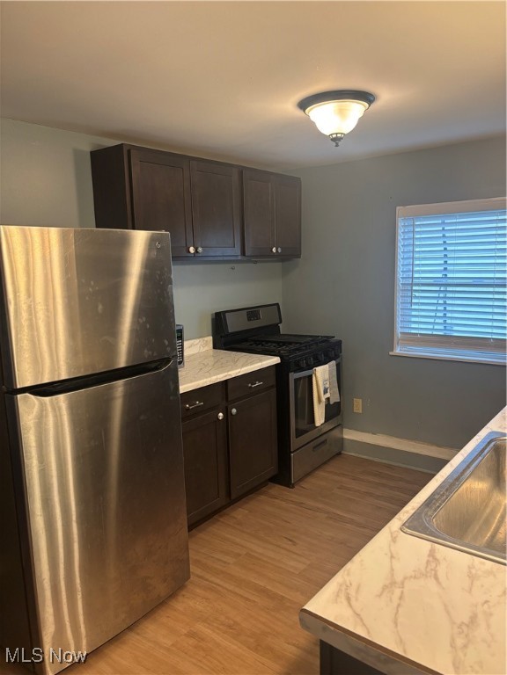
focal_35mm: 26
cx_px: 254
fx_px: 508
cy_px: 338
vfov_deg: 67.3
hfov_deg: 53.1
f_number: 1.6
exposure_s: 1/60
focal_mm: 5.96
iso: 160
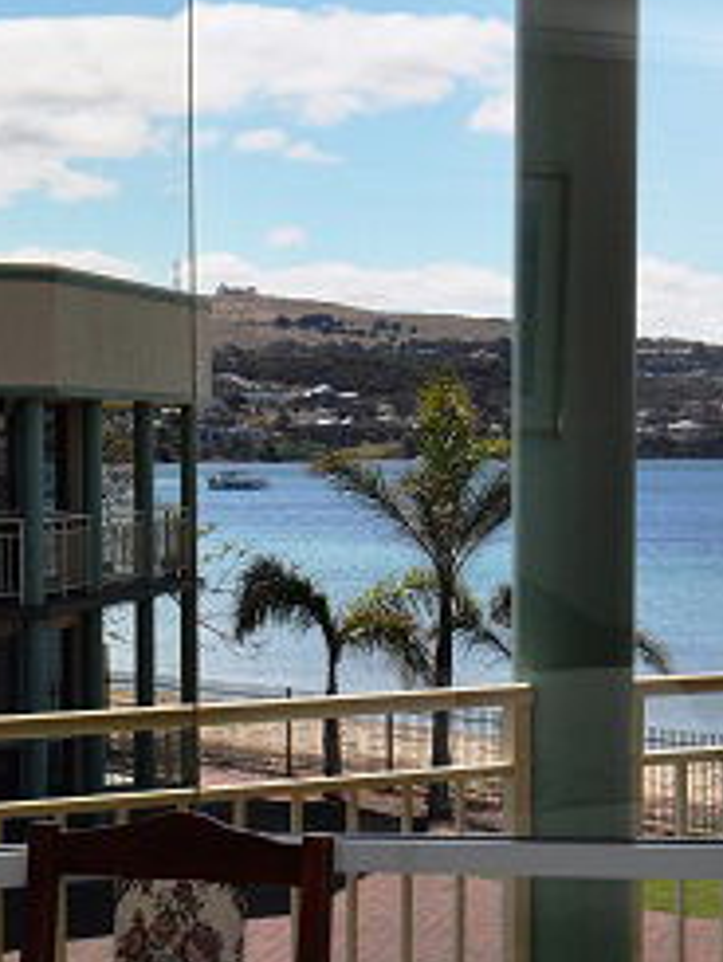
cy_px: 919
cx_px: 562
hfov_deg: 17.5
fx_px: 2337
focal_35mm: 84
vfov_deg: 22.5
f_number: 13
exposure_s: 1/200
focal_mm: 24
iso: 200
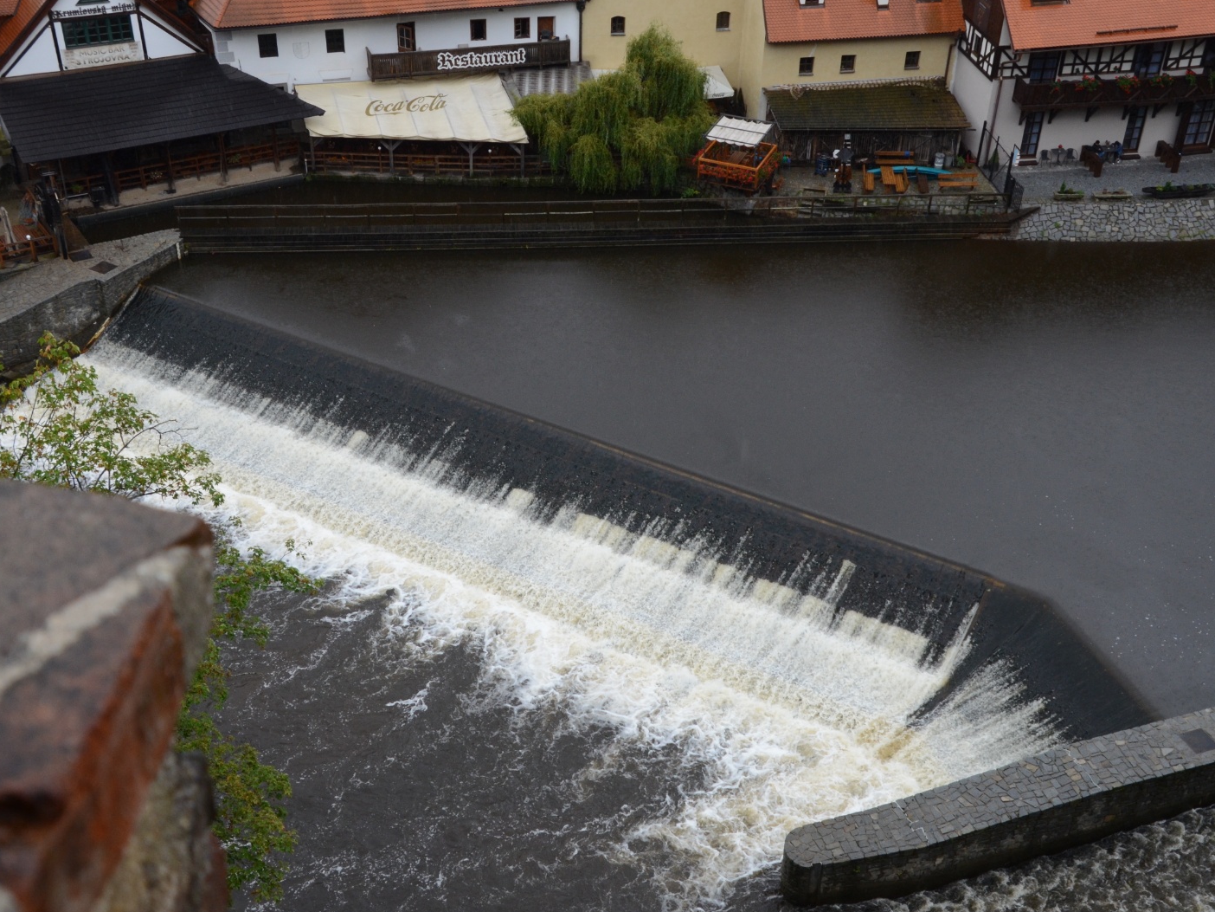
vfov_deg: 30.5
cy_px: 455
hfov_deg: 40.0
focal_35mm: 48
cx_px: 611
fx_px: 1669
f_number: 5.6
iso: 800
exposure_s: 1/320
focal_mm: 29
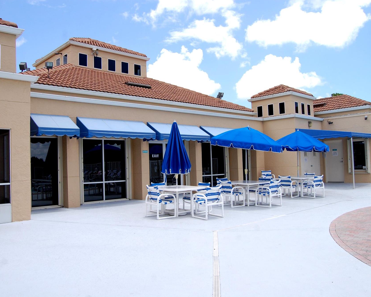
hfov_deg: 57.2
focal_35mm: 31
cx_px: 179
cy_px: 148
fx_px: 340
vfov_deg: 47.1
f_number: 9
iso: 200
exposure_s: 1/320
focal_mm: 18
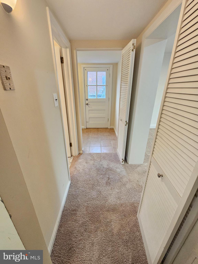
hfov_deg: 89.9
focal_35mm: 13
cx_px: 99
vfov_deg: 106.2
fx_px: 99
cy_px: 132
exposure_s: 1/60
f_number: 2.2
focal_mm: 2.2
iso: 400
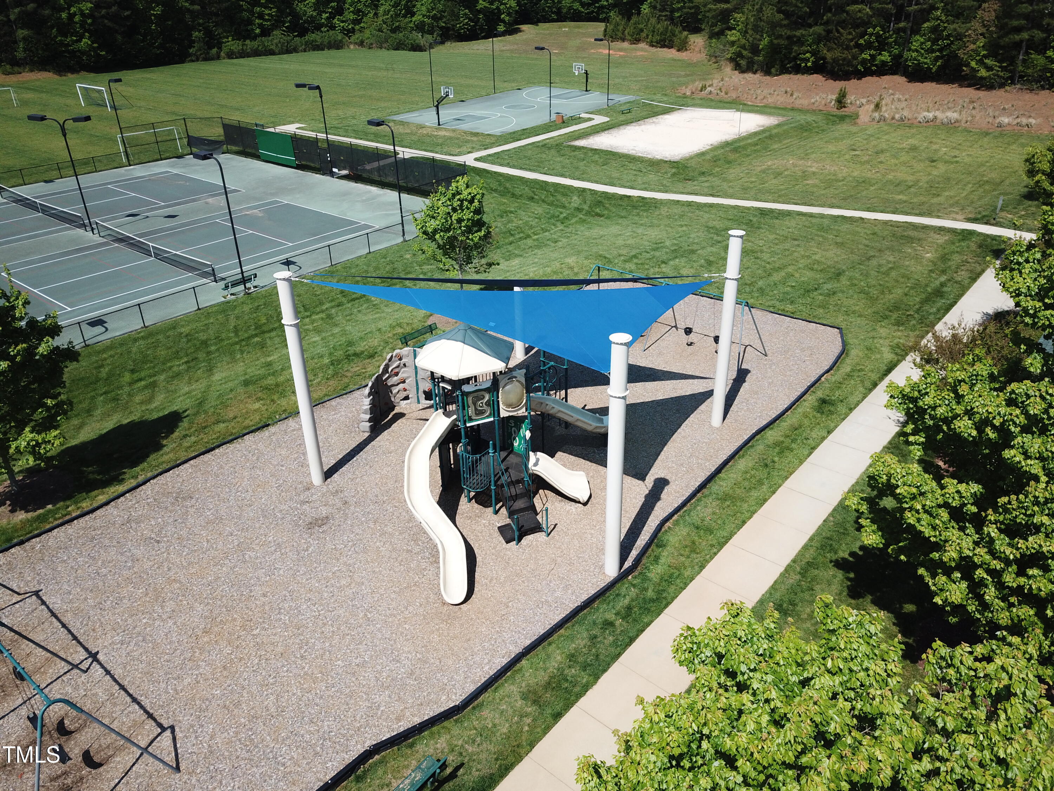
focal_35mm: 26
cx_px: 527
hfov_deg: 67.3
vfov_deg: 53.1
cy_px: 396
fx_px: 792
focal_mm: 4.73
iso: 100
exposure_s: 1/1368
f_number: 2.2
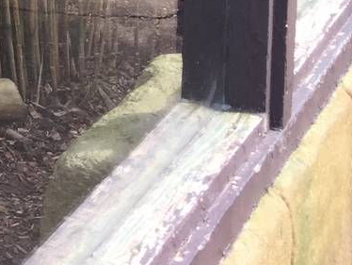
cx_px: -358
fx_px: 1262
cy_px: -188
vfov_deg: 11.3
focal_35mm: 124
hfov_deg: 13.5
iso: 32
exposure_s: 1/260
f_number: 2.2
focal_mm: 4.15
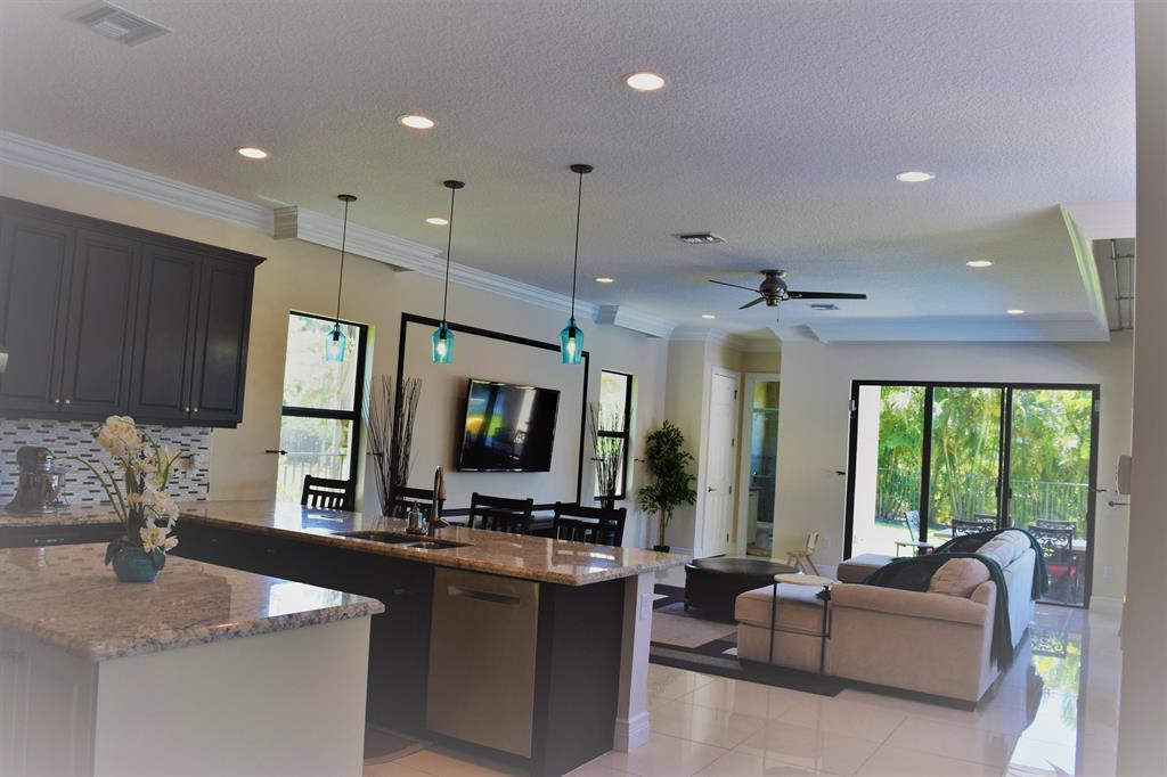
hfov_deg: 67.4
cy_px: 388
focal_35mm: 27
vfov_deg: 47.9
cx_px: 584
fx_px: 875
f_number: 5.6
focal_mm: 18
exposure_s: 1/125
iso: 400
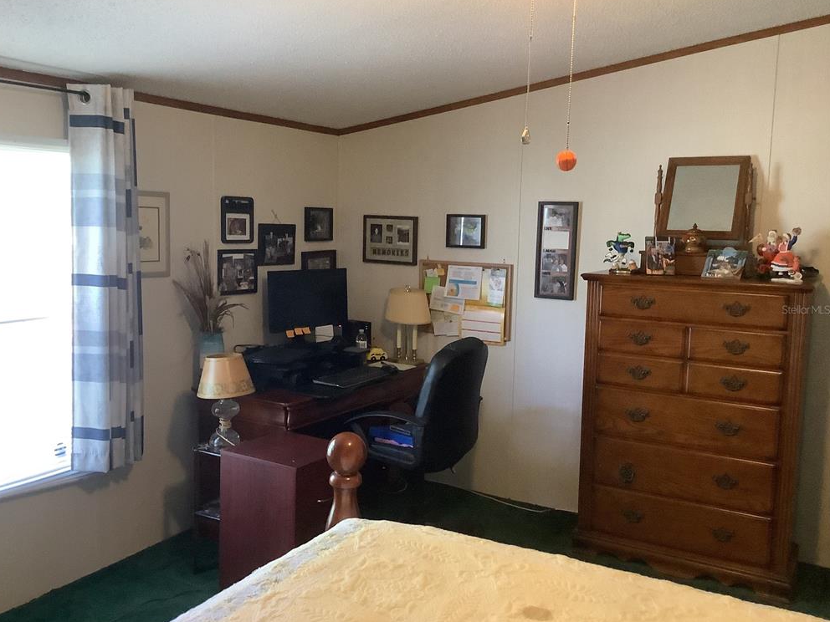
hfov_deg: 56.8
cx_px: 404
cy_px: 309
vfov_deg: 44.2
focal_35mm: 32
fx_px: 767
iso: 500
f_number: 2.4
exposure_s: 1/25
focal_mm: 3.3
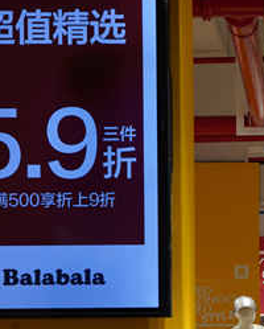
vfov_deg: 12.4
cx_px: 337
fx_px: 1500
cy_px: 275
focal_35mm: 154
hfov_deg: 9.9
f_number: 8
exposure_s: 1/125
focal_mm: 64
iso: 500
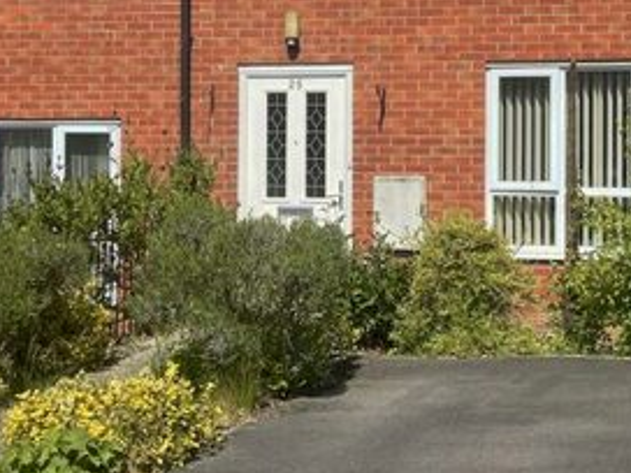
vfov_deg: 21.9
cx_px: 418
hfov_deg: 28.8
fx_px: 1221
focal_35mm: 67
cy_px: 161
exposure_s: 1/3861
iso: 32
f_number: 1.6
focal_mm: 4.2
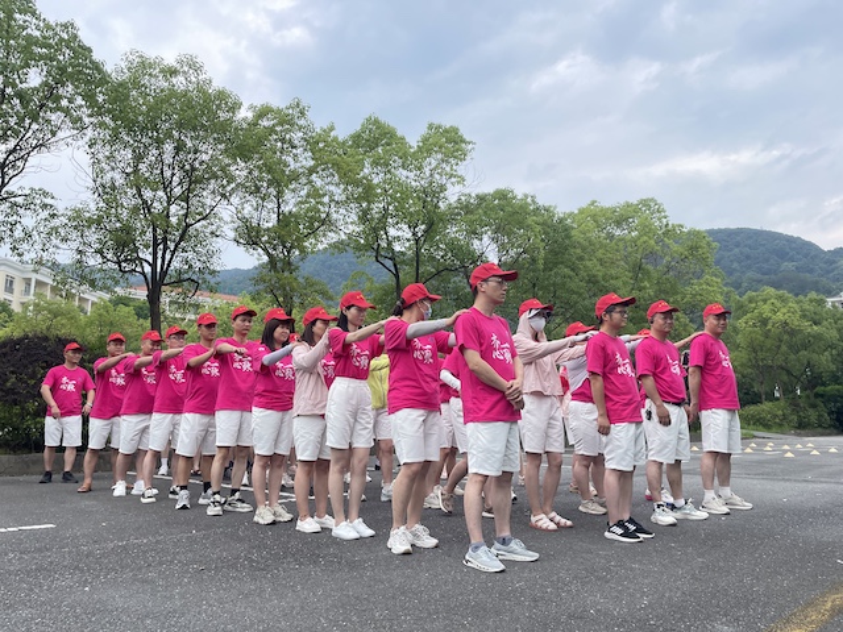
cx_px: 422
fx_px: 633
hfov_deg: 67.3
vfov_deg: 53.1
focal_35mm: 26
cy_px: 316
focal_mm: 4.2
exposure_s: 1/963
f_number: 1.6
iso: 32
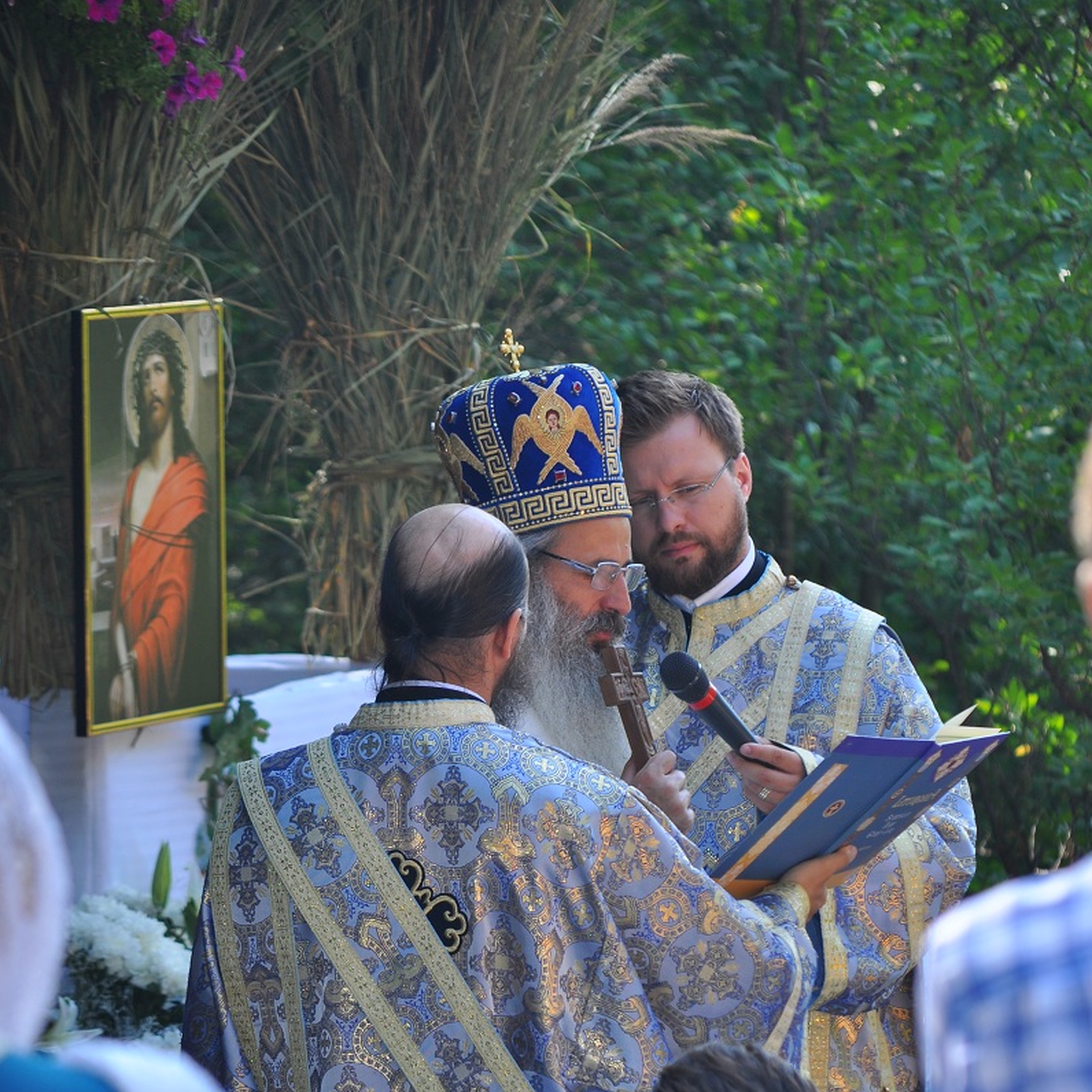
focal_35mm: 235
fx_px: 8387
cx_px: 547
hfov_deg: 7.4
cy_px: 775
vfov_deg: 7.4
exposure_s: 1/200
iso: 200
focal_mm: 122
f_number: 4.8
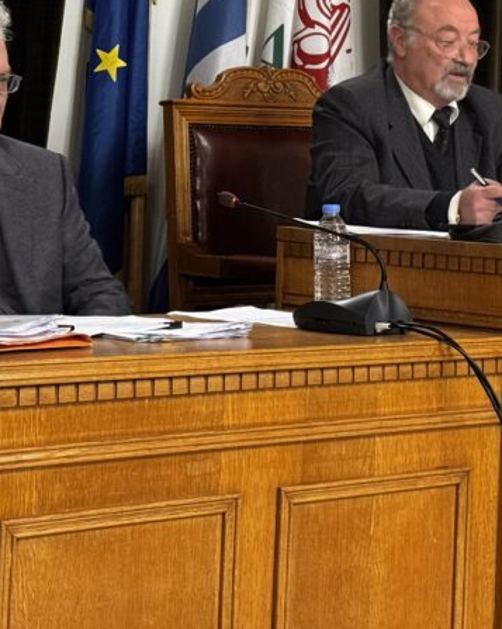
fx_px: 2082
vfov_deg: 17.1
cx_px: 457
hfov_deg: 13.6
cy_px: 160
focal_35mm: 112
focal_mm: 6.76
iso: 500
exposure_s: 1/33
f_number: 1.78
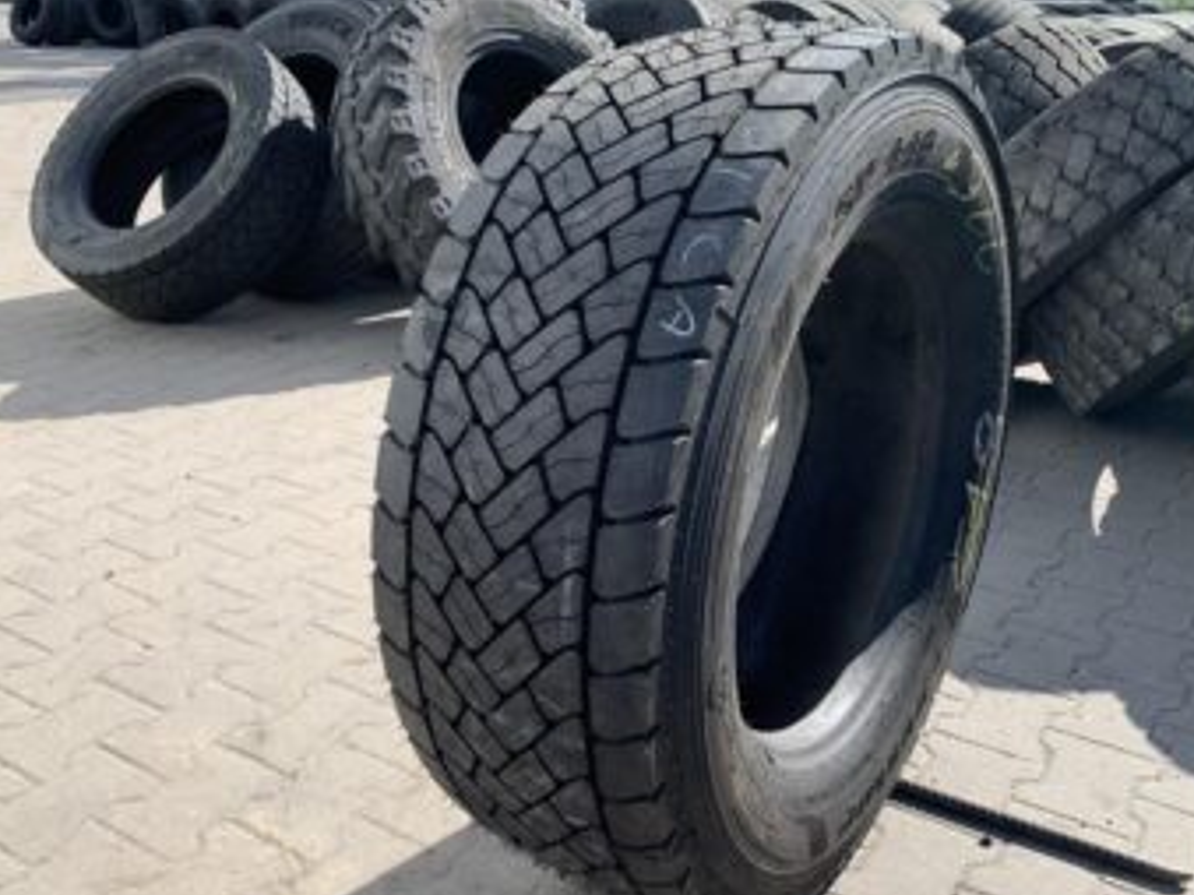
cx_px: 641
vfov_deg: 42.8
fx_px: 1138
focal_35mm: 33
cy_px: 506
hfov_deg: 55.3
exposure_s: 1/1100
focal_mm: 4.25
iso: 25
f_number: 1.8
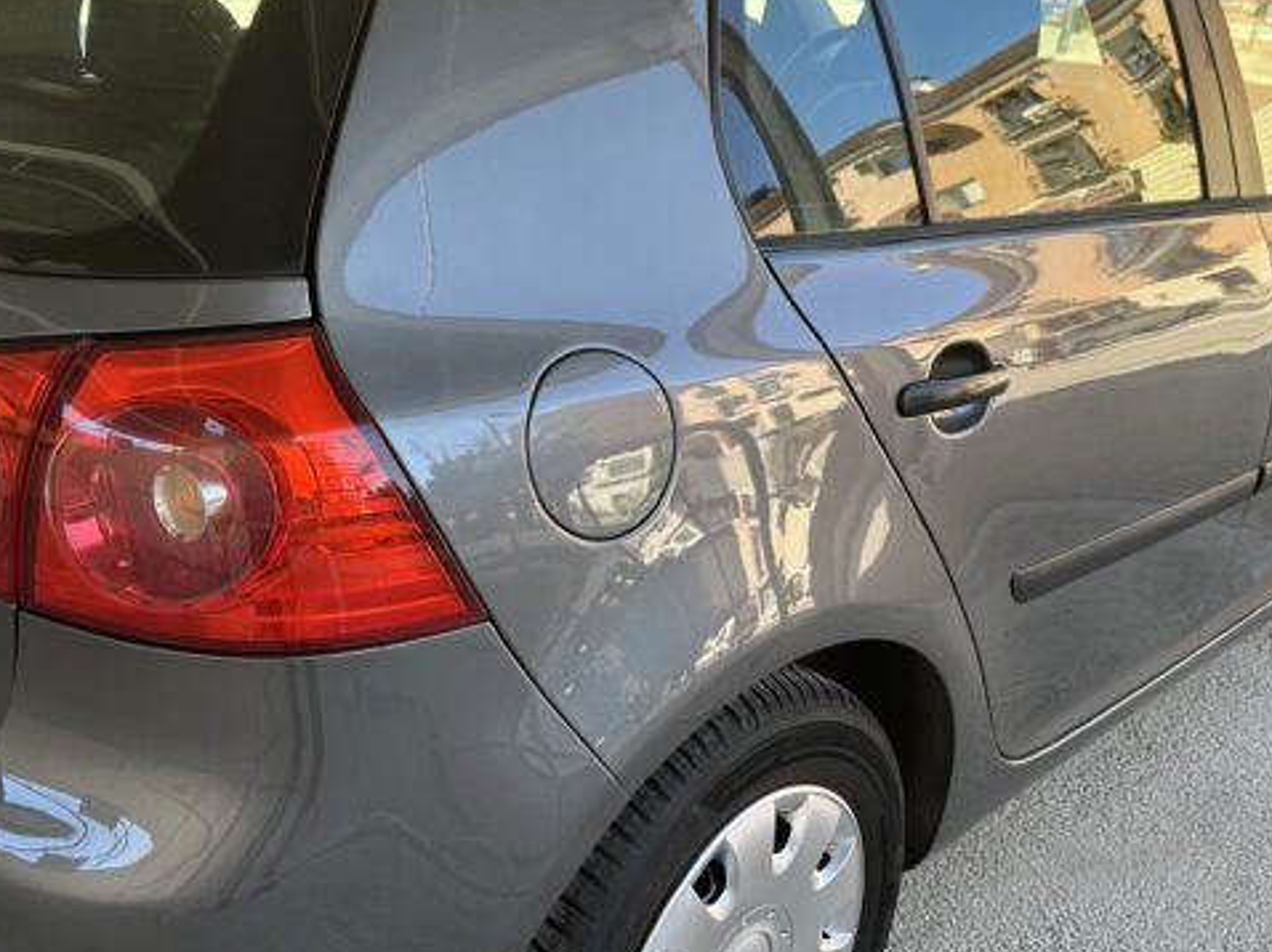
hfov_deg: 46.8
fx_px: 1469
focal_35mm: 40
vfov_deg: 35.9
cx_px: 599
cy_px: 485
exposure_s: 1/368
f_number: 1.78
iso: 80
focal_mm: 6.86
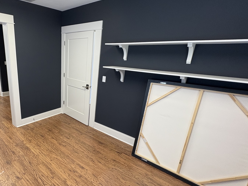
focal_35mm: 21
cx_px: 71
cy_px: 98
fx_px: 150
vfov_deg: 63.4
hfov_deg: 74.8
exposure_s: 1/60
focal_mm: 2.22
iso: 125
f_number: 2.2
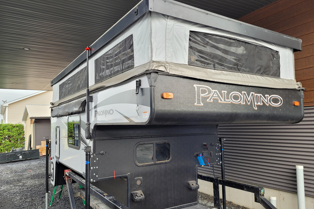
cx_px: 158
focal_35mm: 28
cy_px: 104
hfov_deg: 65.5
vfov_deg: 46.4
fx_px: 244
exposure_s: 1/100
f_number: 1.8
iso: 64
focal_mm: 5.4
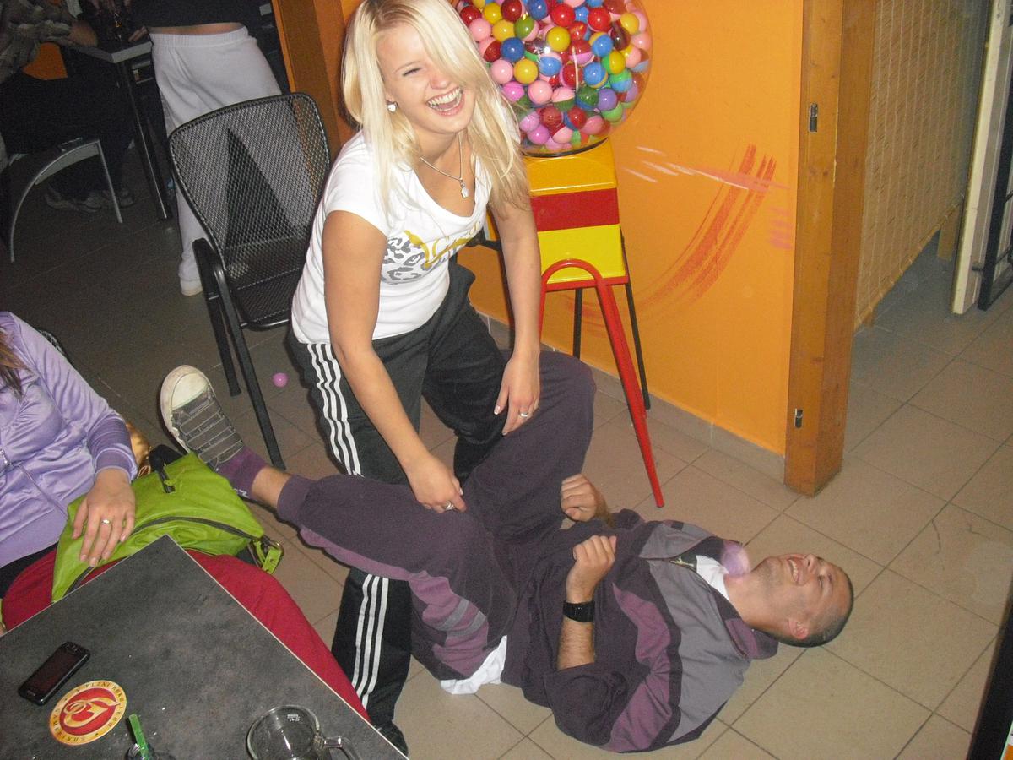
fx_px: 1112
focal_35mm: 38
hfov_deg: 49.0
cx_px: 506
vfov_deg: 37.7
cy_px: 380
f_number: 2.8
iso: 400
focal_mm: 6.2
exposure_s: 1/60
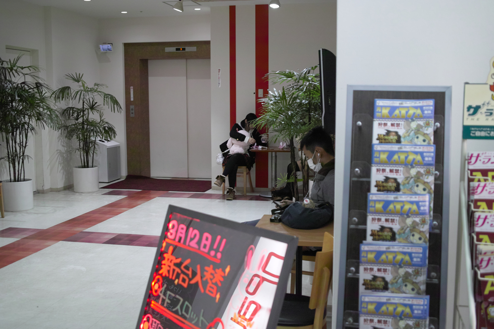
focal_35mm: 41
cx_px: 247
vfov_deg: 32.6
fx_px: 562
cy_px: 164
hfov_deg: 47.4
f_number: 2.8
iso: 400
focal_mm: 24.2
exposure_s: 1/60
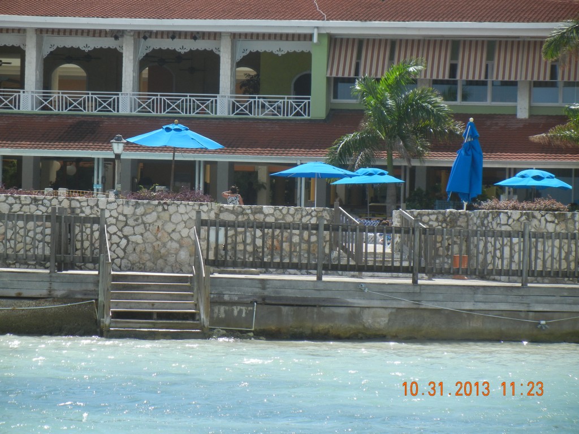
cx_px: 290
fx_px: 3345
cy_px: 217
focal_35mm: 200
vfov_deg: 7.4
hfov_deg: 9.9
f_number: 4.7
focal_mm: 36
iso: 160
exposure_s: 1/695
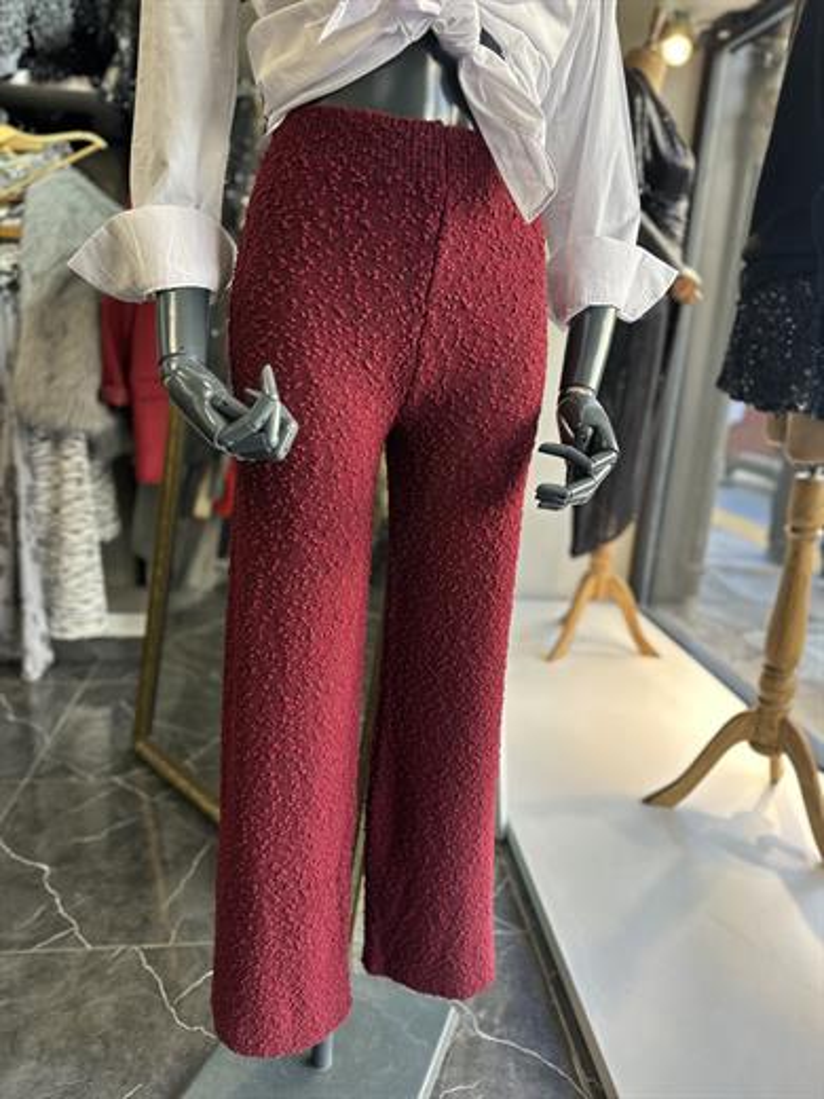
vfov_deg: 71.6
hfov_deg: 56.8
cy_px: 550
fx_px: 762
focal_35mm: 24
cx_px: 412
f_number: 1.78
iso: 64
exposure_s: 1/115
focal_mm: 6.86
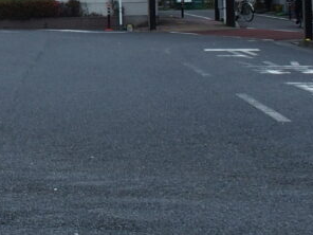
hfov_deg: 15.4
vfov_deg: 12.0
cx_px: -107
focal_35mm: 121
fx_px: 1094
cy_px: -43
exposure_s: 1/640
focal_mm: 6
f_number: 5
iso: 100
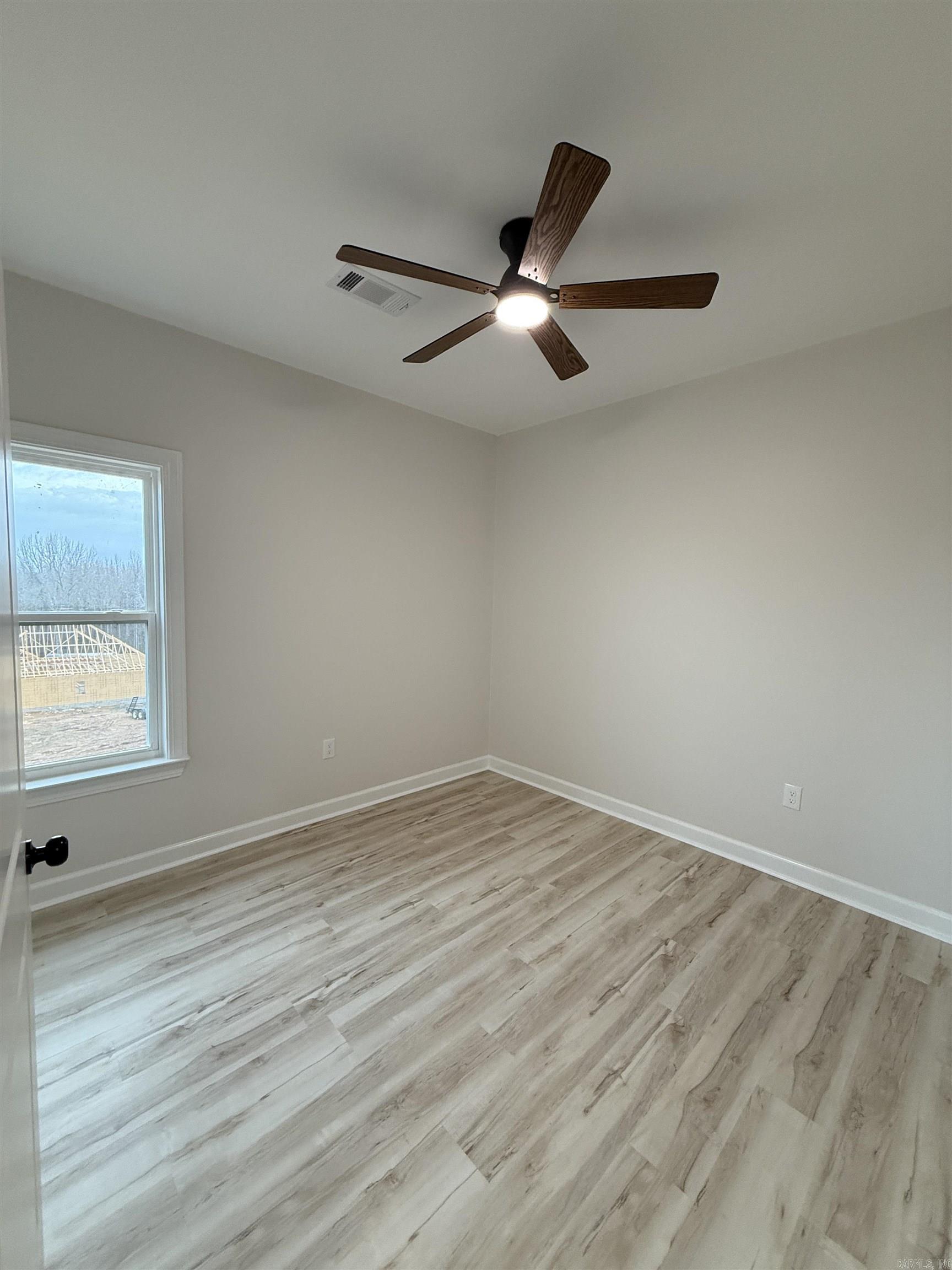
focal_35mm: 14
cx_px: 476
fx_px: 513
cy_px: 635
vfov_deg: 102.1
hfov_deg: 85.7
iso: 250
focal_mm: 2.22
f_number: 2.2
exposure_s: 1/120
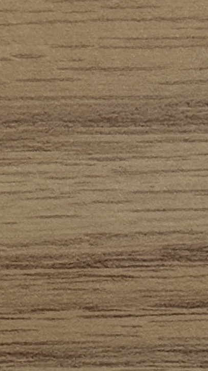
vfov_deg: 15.9
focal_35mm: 134
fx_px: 1315
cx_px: 647
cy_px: 314
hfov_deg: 7.7
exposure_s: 1/120
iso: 100
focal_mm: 5.7
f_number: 1.5
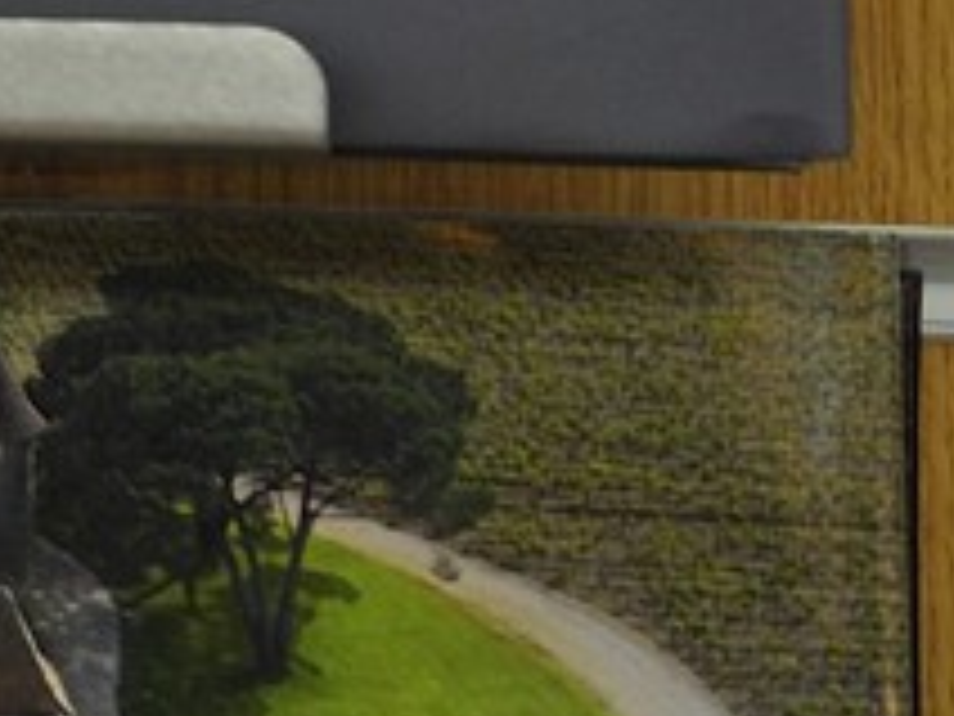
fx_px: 9977
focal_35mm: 362
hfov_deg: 5.1
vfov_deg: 4.0
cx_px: -2349
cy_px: -995
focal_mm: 50
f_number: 4
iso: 800
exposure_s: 1/80
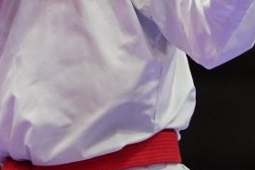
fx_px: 9113
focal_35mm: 1286
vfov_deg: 1.1
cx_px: 103
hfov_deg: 1.6
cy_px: 37
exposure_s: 1/1000
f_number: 2.8
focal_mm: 200
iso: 4000
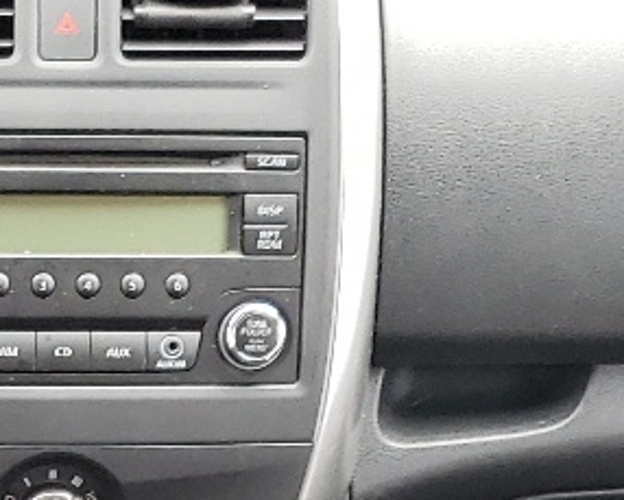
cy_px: 862
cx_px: -129
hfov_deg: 13.2
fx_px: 2623
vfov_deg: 10.3
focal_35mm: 142
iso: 104
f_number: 1.5
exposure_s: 1/60.2
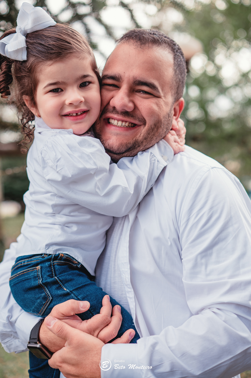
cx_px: 126
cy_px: 189
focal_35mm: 50
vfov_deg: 39.6
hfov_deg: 27.0
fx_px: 524
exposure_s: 1/500
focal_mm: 50
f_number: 2.2
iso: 100
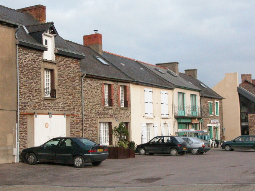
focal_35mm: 62
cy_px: 96
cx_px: 128
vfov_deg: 23.7
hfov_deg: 31.2
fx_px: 457
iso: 800
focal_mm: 15.7
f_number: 8
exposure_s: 1/812
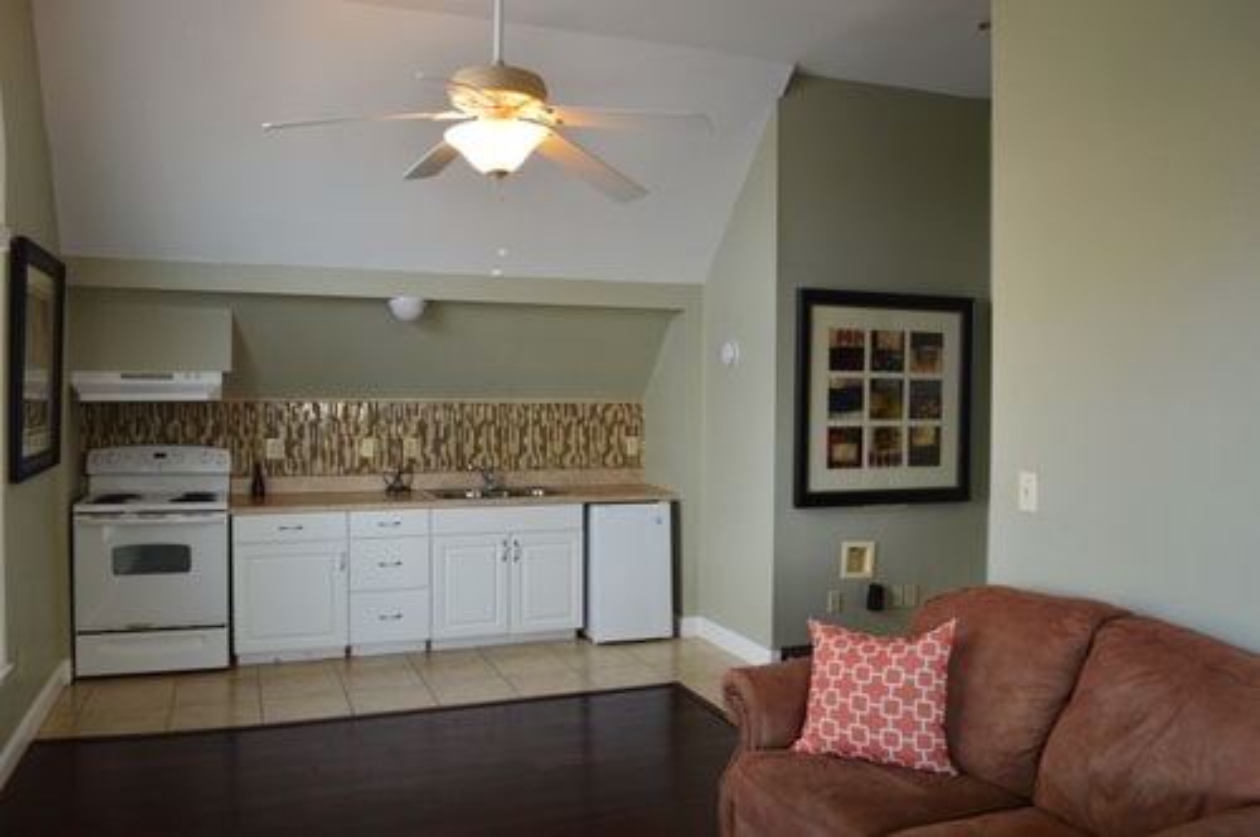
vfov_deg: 47.8
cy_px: 418
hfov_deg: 67.4
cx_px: 630
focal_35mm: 27
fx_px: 944
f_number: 7.1
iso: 400
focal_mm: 18
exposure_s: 1/30
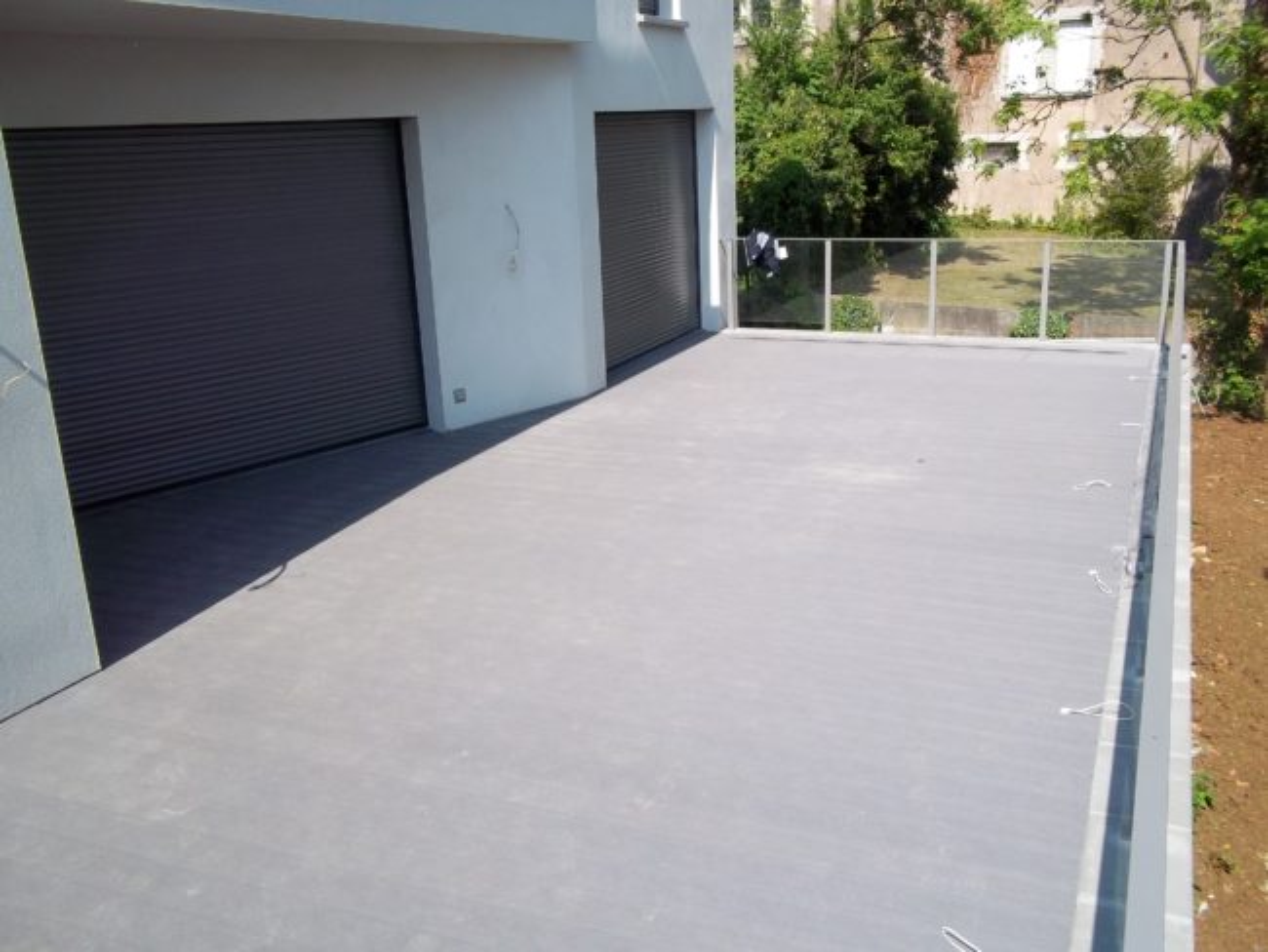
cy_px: 476
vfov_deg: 44.2
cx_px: 634
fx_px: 1173
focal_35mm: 32
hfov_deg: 56.8
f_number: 5.5
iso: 80
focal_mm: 5.7
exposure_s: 1/400
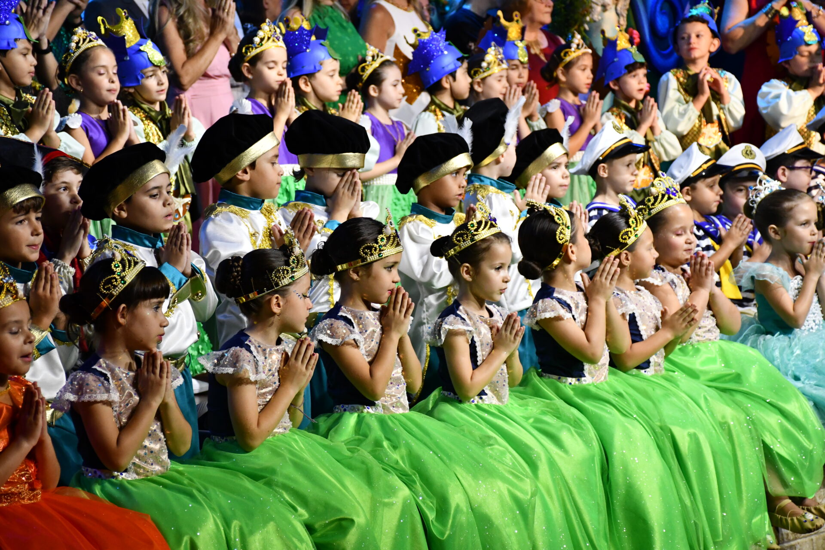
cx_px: 412
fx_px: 2566
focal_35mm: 112
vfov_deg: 12.2
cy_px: 275
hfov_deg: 18.3
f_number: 5
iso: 2800
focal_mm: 75
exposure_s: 1/250
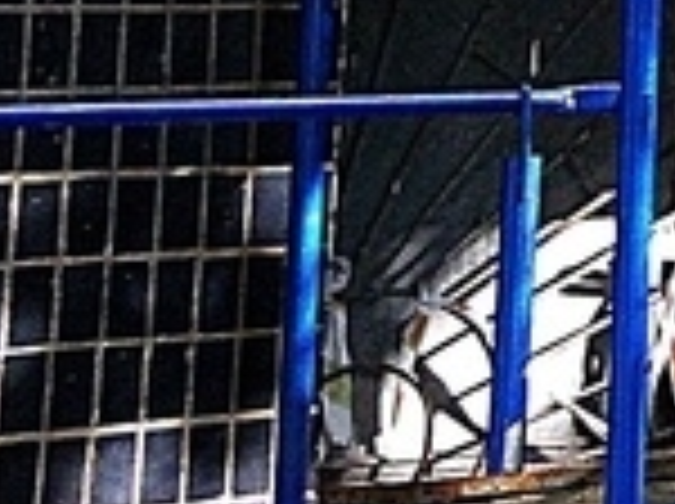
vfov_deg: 7.4
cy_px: -729
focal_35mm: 187
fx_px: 3641
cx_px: 1701
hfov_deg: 9.3
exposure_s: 1/40
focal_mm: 3.85
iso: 80
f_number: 2.8
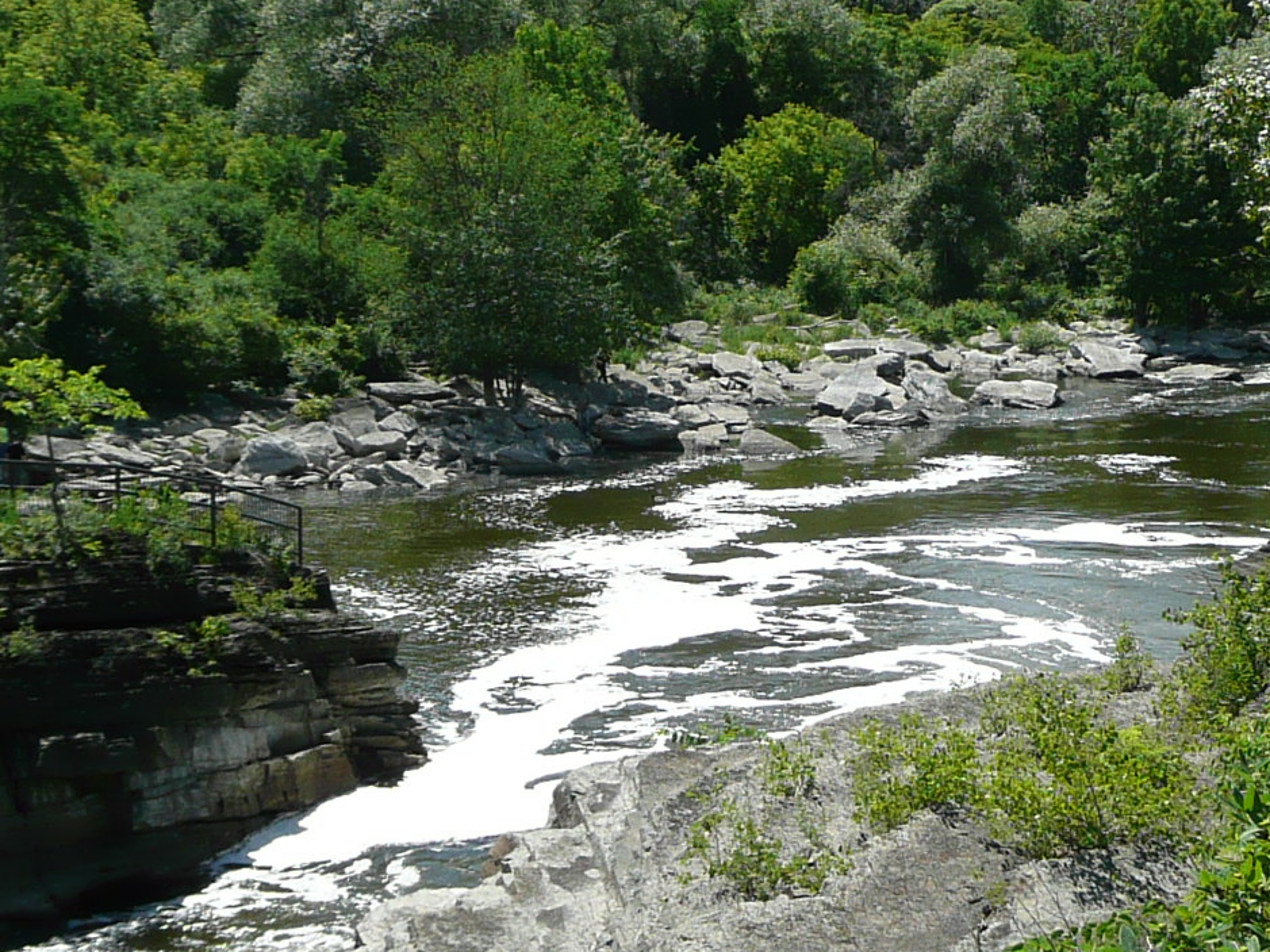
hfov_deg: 25.9
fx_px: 2751
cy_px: 679
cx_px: 801
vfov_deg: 19.5
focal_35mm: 75
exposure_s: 1/800
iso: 100
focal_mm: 5.2
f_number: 3.5
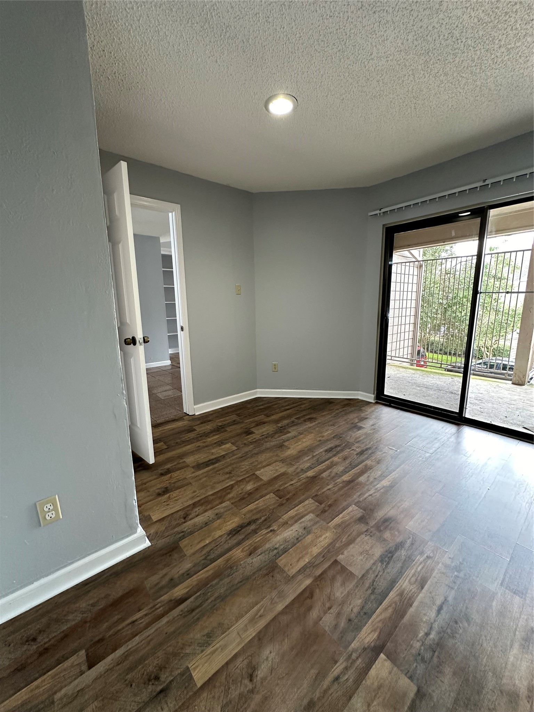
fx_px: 288
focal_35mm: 14
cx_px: 267
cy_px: 356
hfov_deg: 85.7
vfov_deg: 102.1
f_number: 2.2
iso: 320
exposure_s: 1/60
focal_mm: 2.22
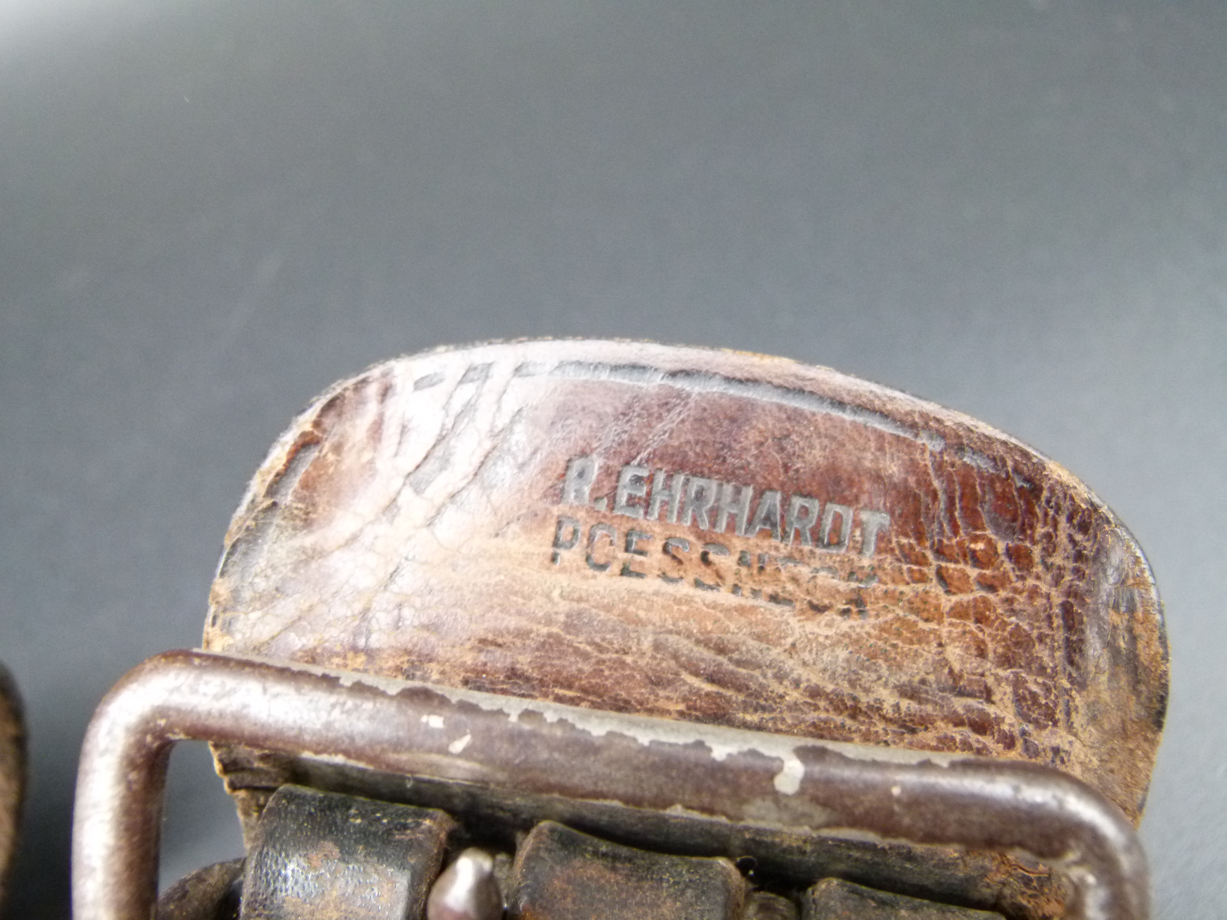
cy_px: 460
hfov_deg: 49.0
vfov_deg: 37.7
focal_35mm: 38
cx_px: 614
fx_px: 1347
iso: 400
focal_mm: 6.8
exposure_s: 1/40
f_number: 3.1
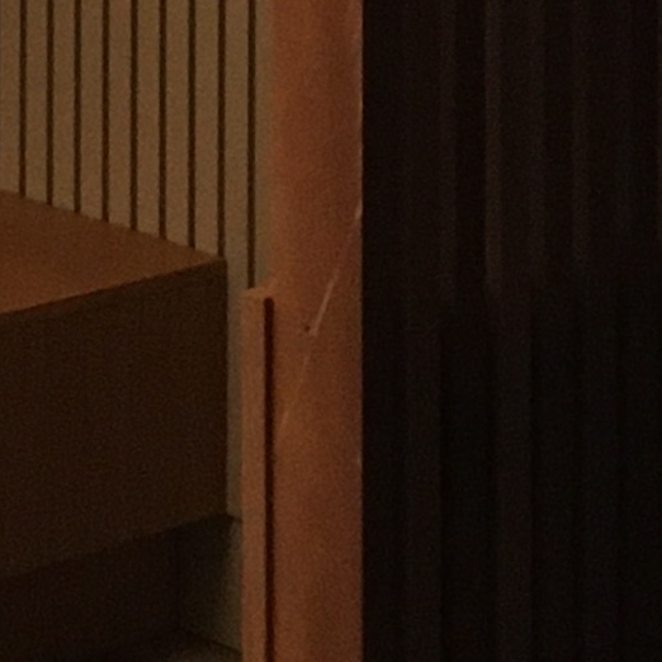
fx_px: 4284
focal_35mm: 198
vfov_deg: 8.0
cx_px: -647
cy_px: -1070
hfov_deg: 8.4
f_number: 2.2
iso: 160
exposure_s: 1/33
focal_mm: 4.15
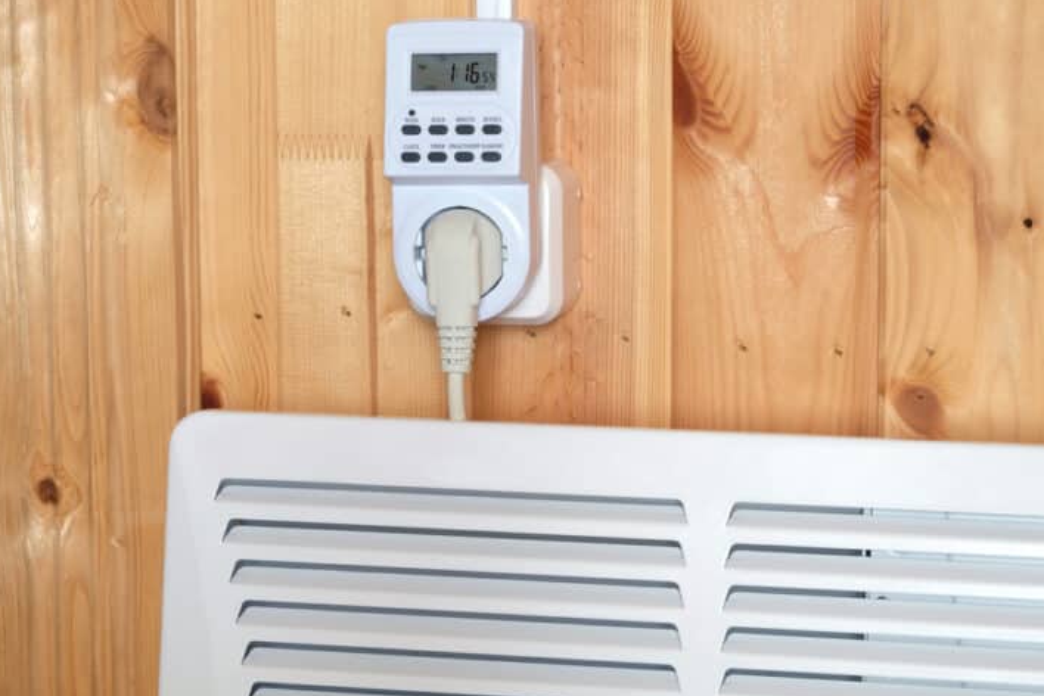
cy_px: 323
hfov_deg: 22.6
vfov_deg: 15.2
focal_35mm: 90
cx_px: 549
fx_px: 2610
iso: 200
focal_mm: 55
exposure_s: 1/1.6
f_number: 8
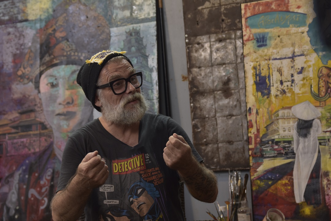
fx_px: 607
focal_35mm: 66
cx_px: 166
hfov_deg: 30.5
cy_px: 110
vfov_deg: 20.6
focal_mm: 44
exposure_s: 1/30
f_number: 2.8
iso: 250
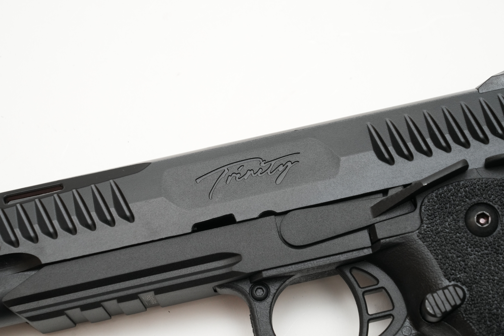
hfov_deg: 19.5
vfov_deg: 13.0
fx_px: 1470
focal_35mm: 105
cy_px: 168
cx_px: 252
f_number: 18
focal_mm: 105
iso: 1600
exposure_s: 1/60
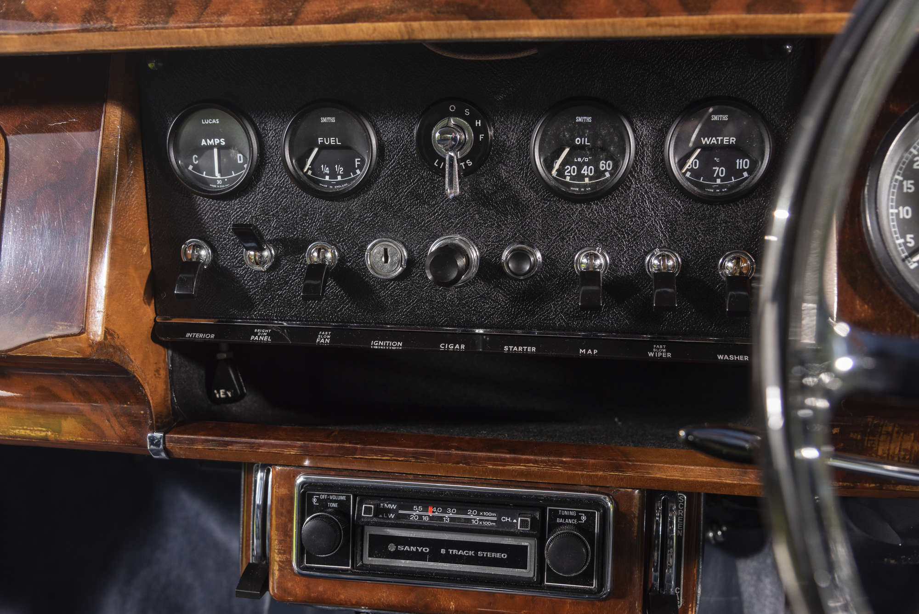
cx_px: 460
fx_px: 894
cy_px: 307
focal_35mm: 35
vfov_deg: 37.9
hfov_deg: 54.4
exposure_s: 1/125
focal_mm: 35
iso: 200
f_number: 5
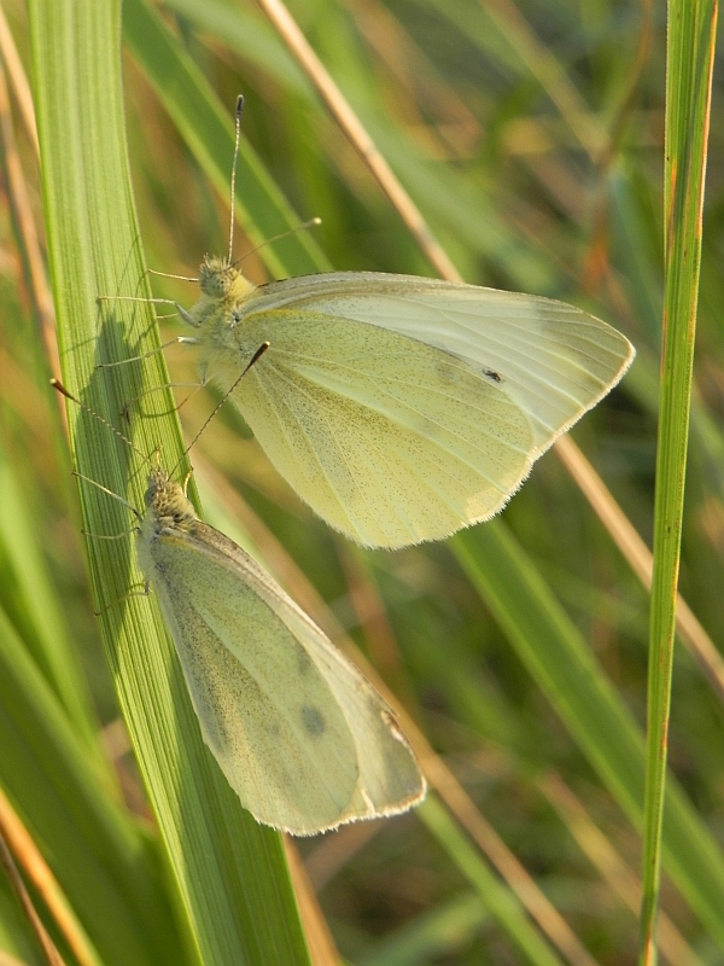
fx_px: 2928
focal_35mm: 105
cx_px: 362
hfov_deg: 14.1
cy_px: 483
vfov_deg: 18.7
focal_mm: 18.8
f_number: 5
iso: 160
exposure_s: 1/156
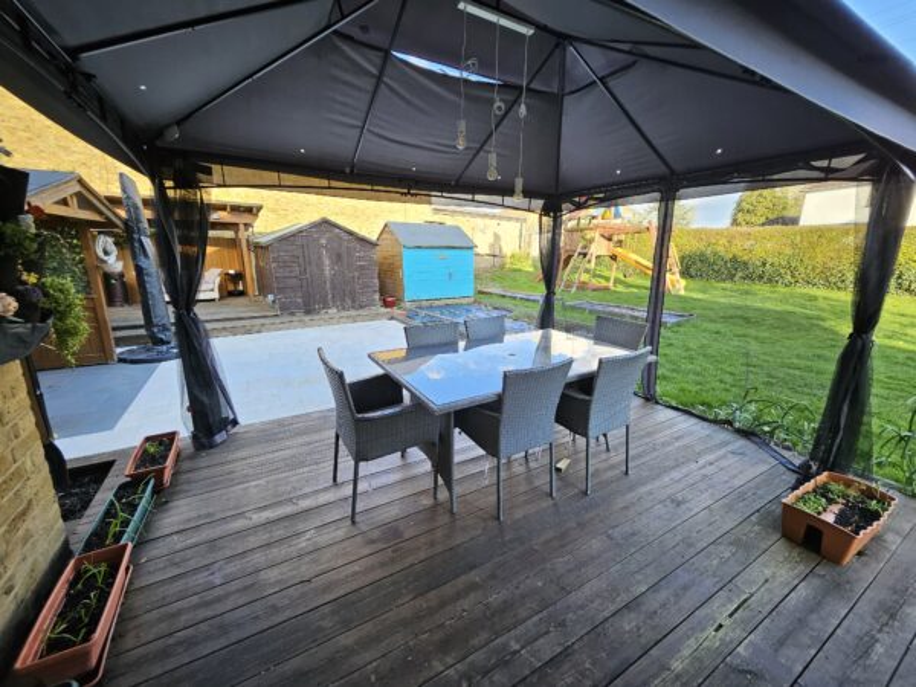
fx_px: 344
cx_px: 458
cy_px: 344
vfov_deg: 89.9
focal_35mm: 13
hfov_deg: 106.2
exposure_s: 1/100
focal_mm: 1.74
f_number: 2.2
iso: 64
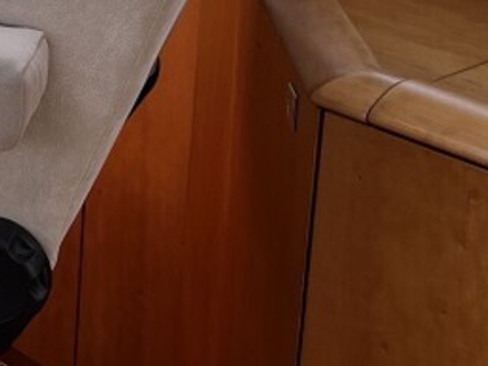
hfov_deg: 16.1
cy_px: -165
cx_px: -388
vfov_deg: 13.6
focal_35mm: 103
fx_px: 1452
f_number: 1.6
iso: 50
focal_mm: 5.1
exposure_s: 1/608
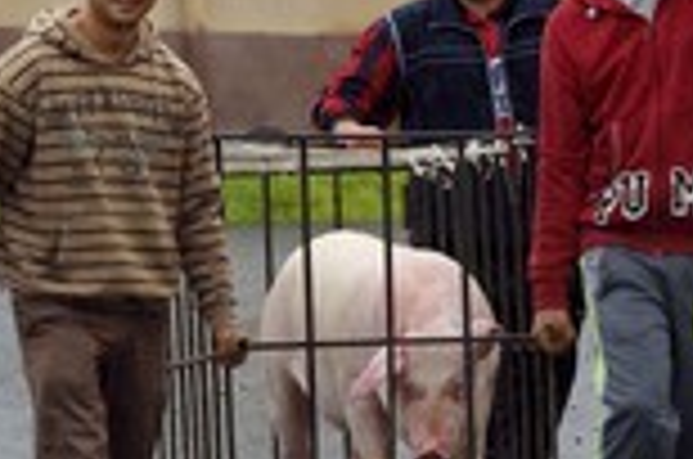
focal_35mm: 369
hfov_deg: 5.6
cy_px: 171
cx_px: 441
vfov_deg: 3.7
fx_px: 7089
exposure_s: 1/250
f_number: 13
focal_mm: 135
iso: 800
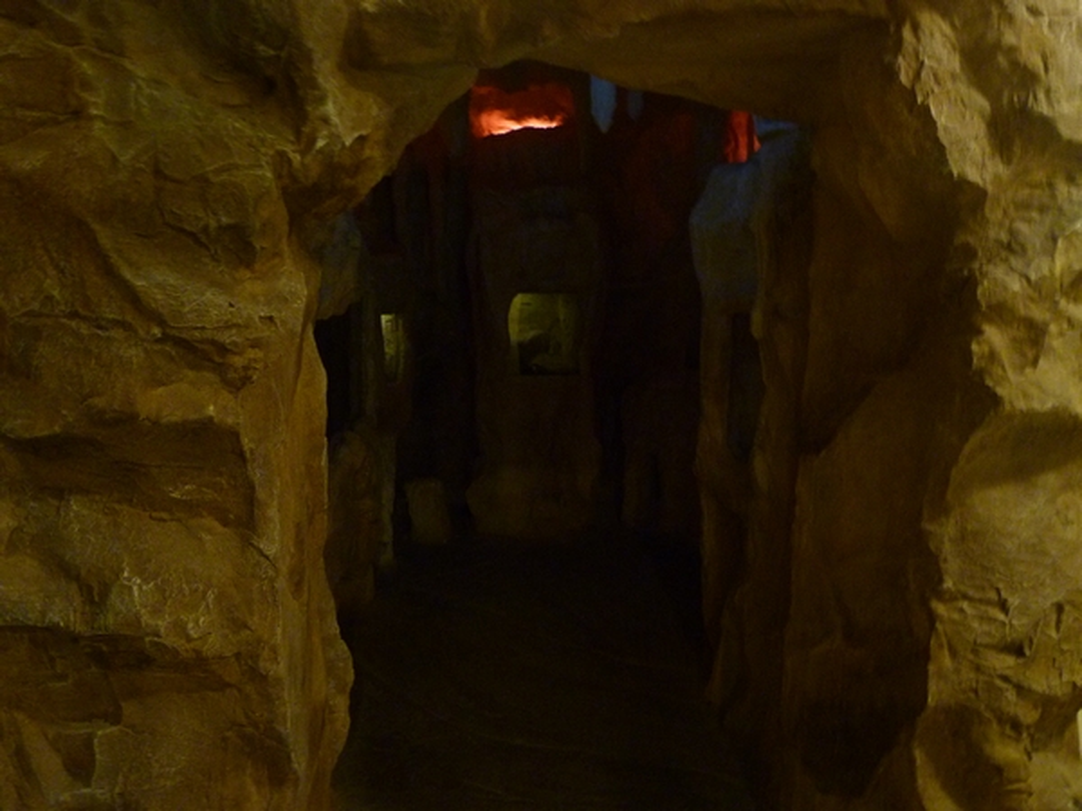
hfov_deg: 69.4
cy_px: 406
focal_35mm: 25
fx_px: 781
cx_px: 541
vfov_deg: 54.9
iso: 400
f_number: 3.6
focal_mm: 4.5
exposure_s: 1/8
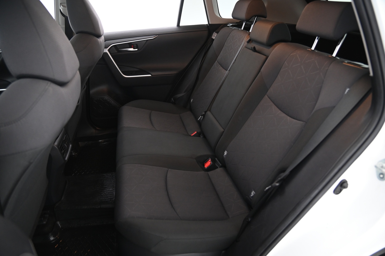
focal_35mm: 24
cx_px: 192
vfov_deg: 53.1
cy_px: 128
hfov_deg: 73.8
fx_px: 256
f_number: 4
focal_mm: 24
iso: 2000
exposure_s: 1/13
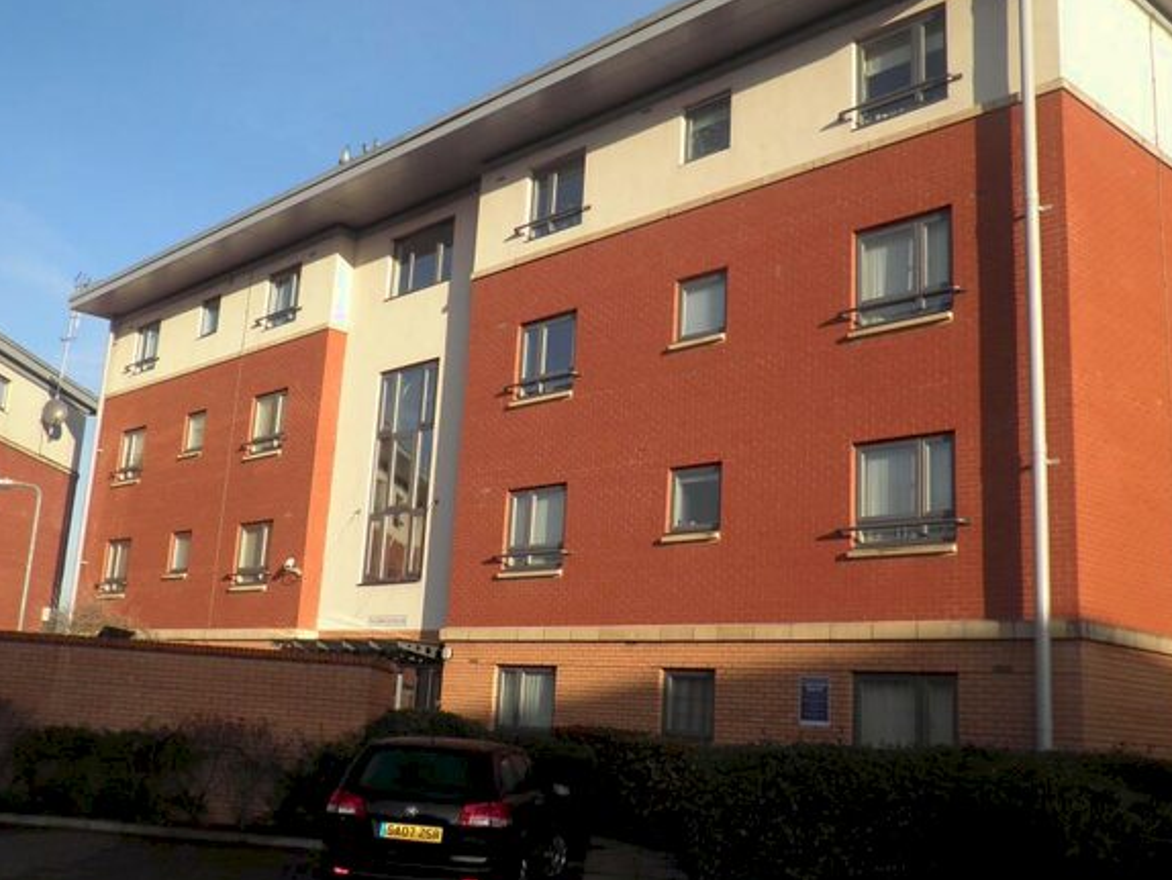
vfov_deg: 36.8
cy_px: 399
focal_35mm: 39
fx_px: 1321
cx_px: 531
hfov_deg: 47.8
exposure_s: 1/400
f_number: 3.7
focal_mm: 5.9
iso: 64
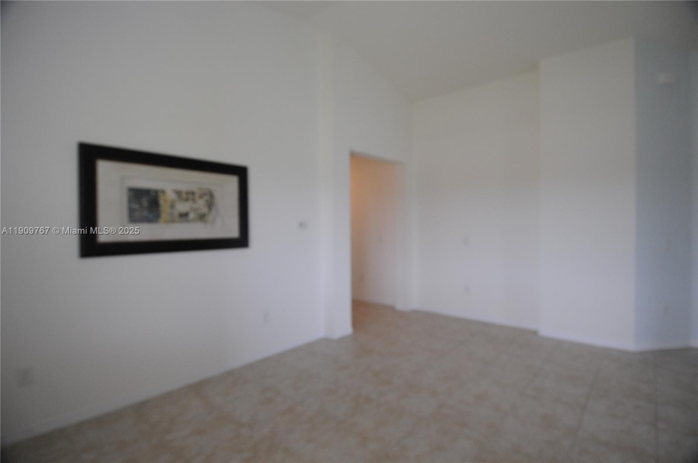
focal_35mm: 18
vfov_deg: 67.2
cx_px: 349
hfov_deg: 90.1
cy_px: 232
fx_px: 349
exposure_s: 1/100
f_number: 4
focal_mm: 12
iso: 720
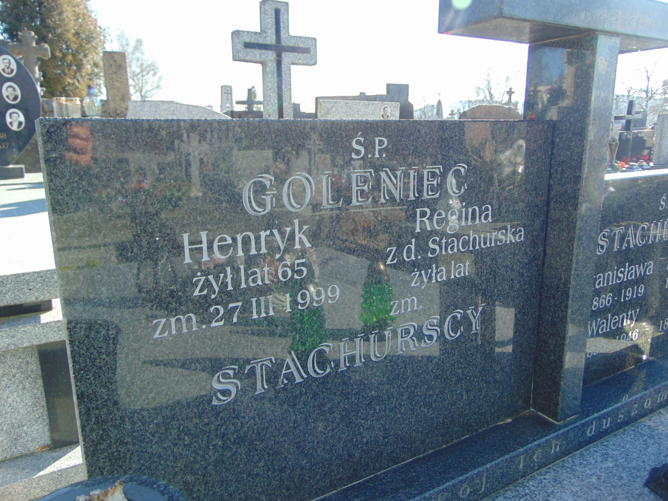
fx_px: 482
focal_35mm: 25
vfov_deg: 54.9
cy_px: 250
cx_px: 334
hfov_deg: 69.4
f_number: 3
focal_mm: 4.5
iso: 80
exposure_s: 1/200
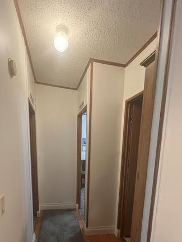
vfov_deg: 83.9
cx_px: 64
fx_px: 126
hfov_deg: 70.0
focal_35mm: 18
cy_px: 167
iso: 500
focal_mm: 1.57
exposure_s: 1/60
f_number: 1.8
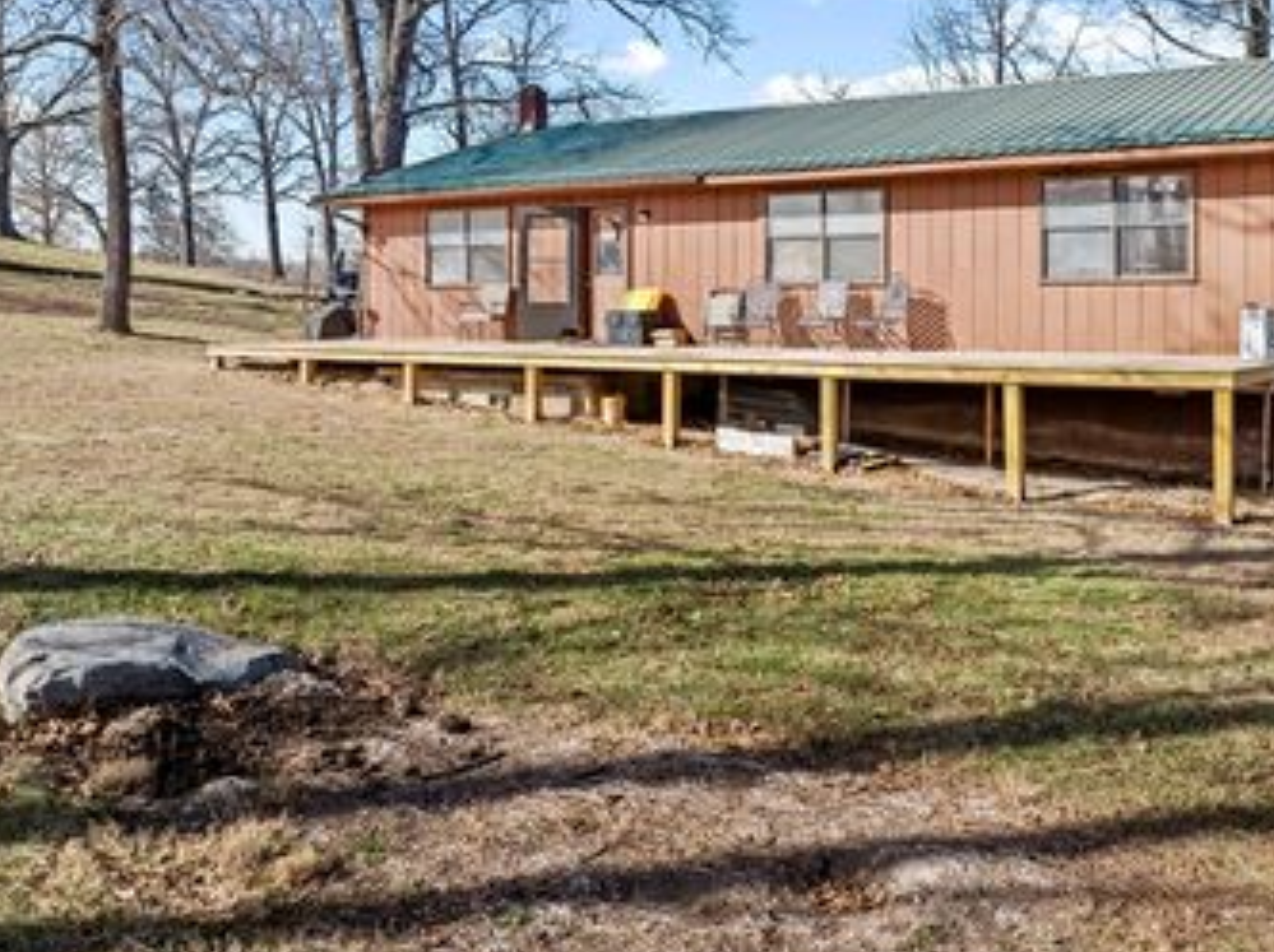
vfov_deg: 39.1
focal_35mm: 36
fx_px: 1324
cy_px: 310
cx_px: 788
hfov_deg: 50.9
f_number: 2.8
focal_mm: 12.29
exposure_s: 1/1000
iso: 100
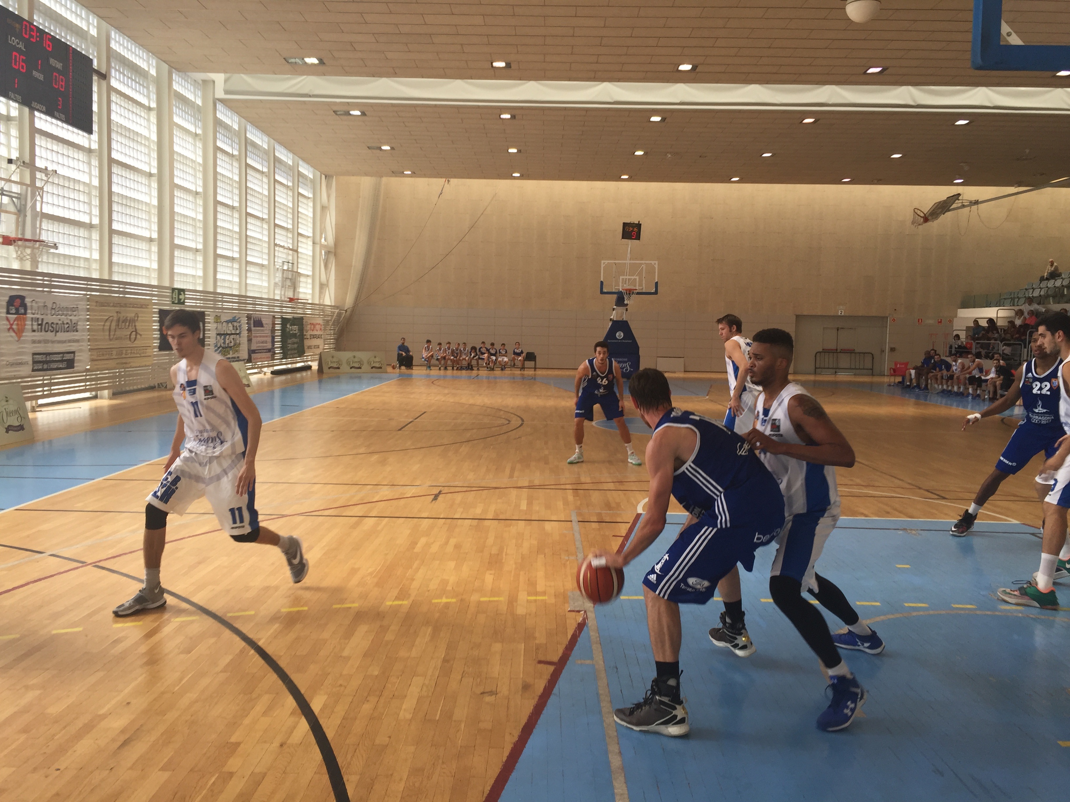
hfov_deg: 61.7
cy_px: 401
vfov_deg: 48.2
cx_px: 535
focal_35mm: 29
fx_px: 896
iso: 32
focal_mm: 4.15
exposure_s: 1/223
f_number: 2.2
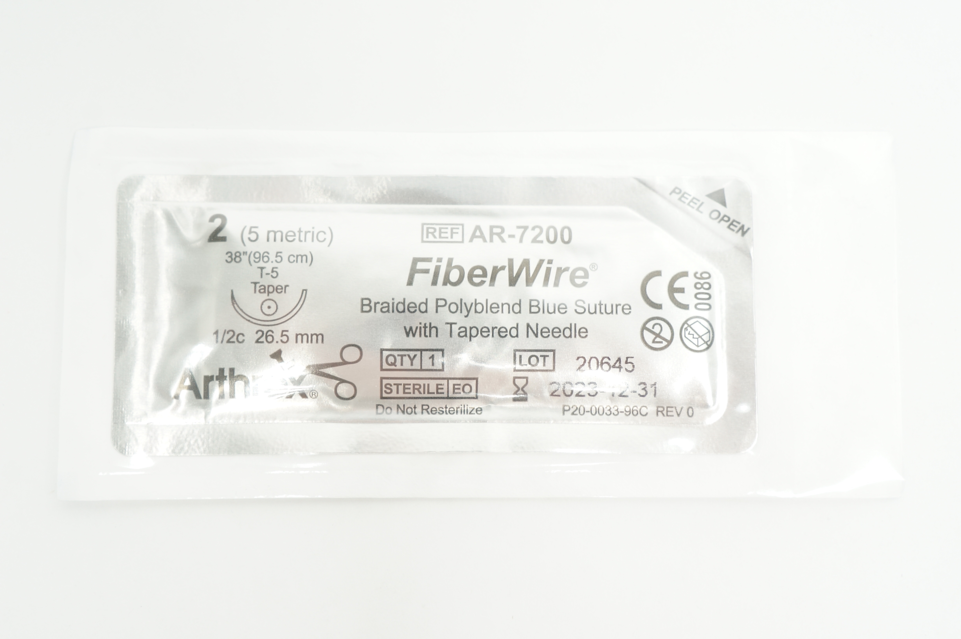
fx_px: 1160
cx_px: 480
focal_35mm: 44
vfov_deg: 30.8
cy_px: 320
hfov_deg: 45.0
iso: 400
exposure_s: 1/20
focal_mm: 29
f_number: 7.1
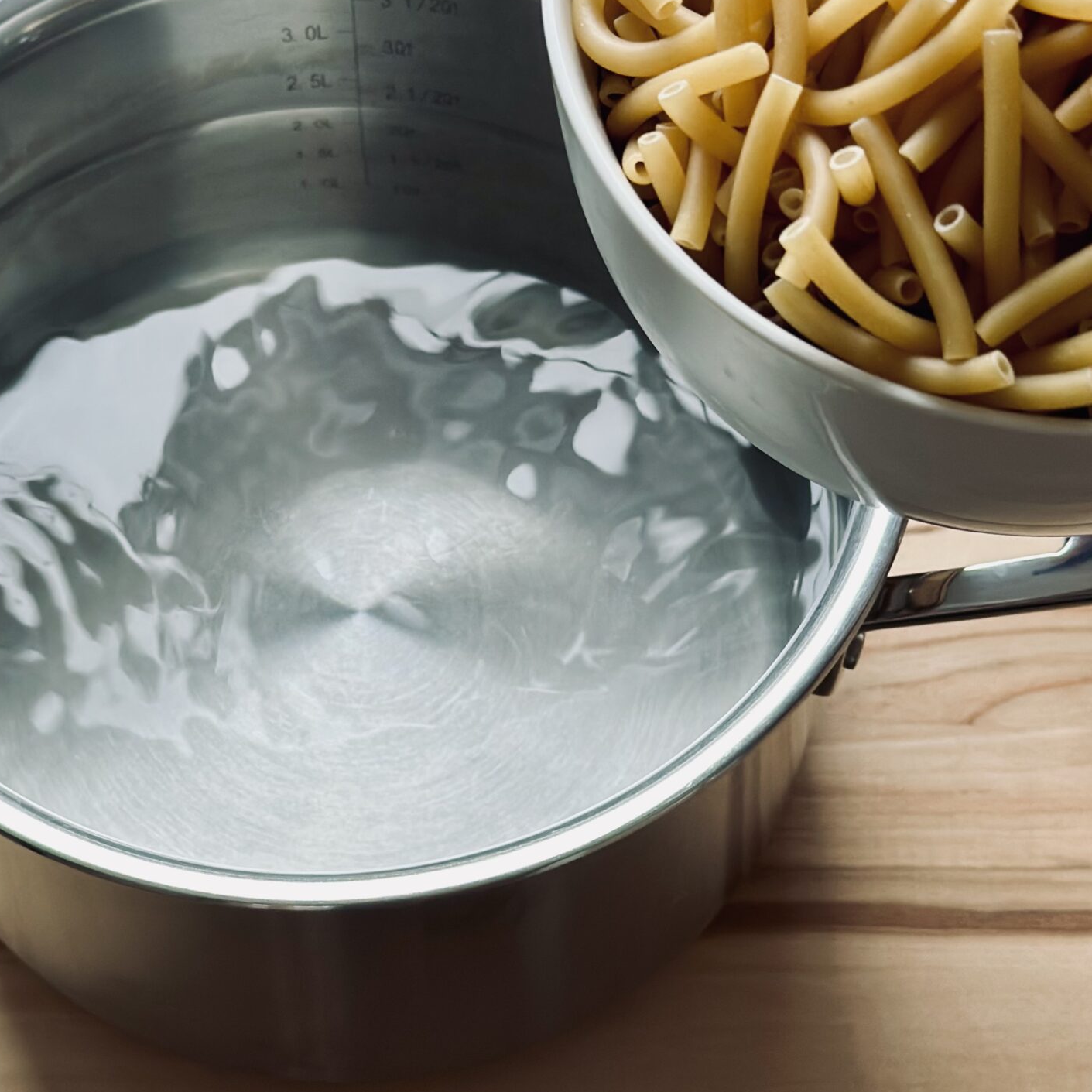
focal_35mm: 77
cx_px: 361
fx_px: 2748
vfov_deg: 22.5
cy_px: 596
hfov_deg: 22.4
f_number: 1.78
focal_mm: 6.86
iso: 125
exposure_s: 1/117
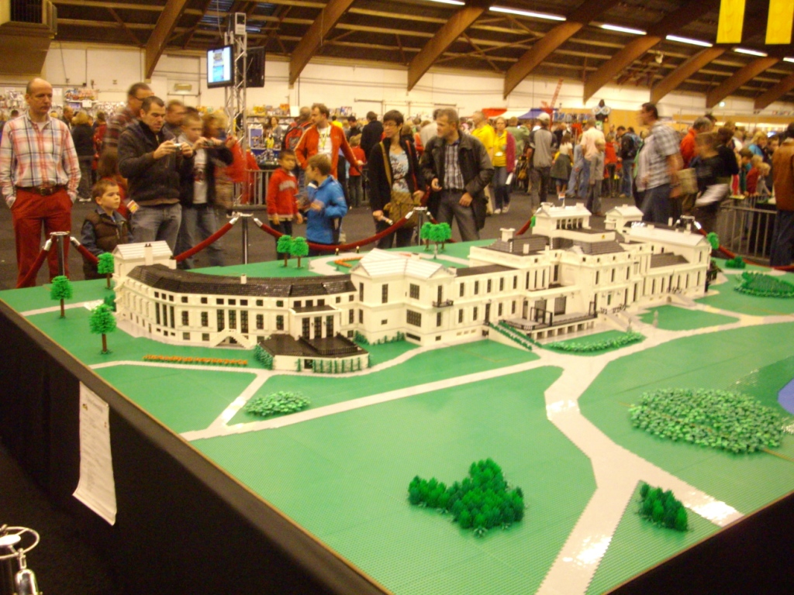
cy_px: 298
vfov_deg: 38.7
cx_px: 397
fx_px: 849
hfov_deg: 50.1
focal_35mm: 37
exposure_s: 1/8
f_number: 2.8
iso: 400
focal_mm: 6.2
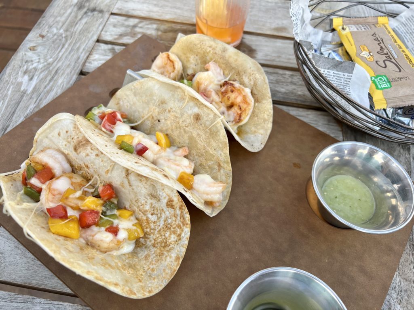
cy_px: 155
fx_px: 311
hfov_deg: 67.3
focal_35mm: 26
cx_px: 207
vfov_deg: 53.1
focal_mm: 5.7
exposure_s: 1/443
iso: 50
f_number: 1.5
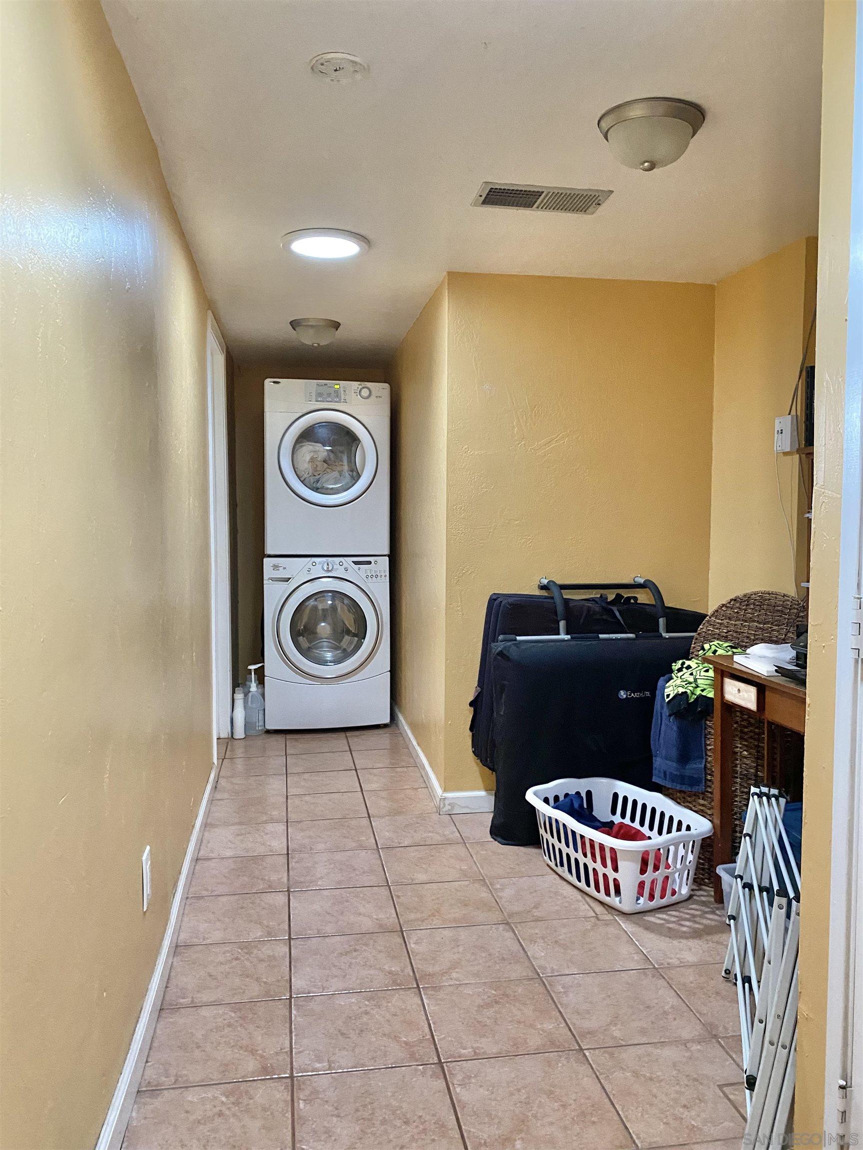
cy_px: 575
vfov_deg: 67.3
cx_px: 432
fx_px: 864
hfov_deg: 53.1
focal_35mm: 26
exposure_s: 1/60
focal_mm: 4.25
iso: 500
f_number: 1.8
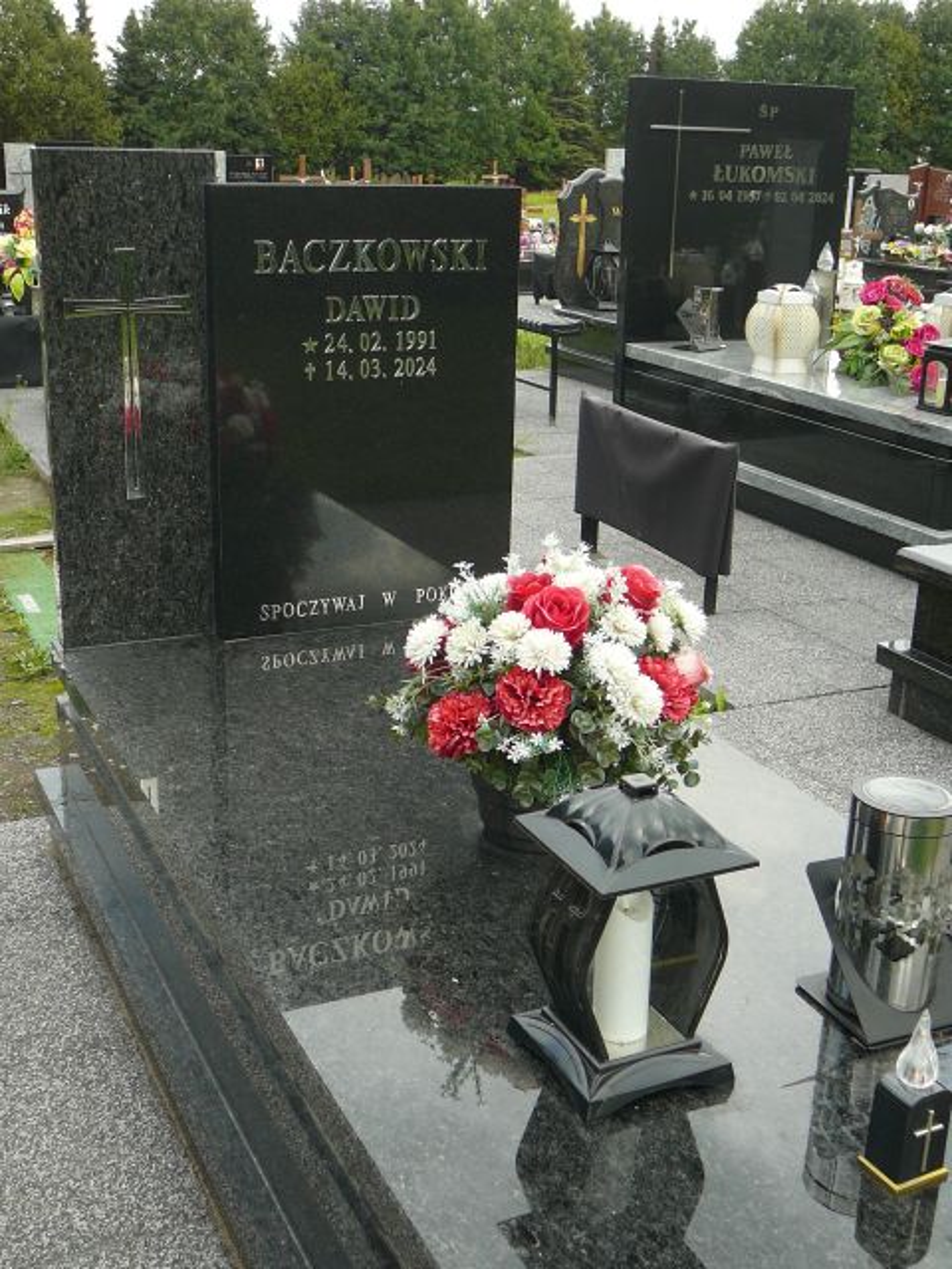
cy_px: 634
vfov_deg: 45.8
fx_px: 1503
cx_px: 476
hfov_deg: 35.1
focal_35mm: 41
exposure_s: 1/200
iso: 80
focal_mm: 6.1
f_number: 3.1
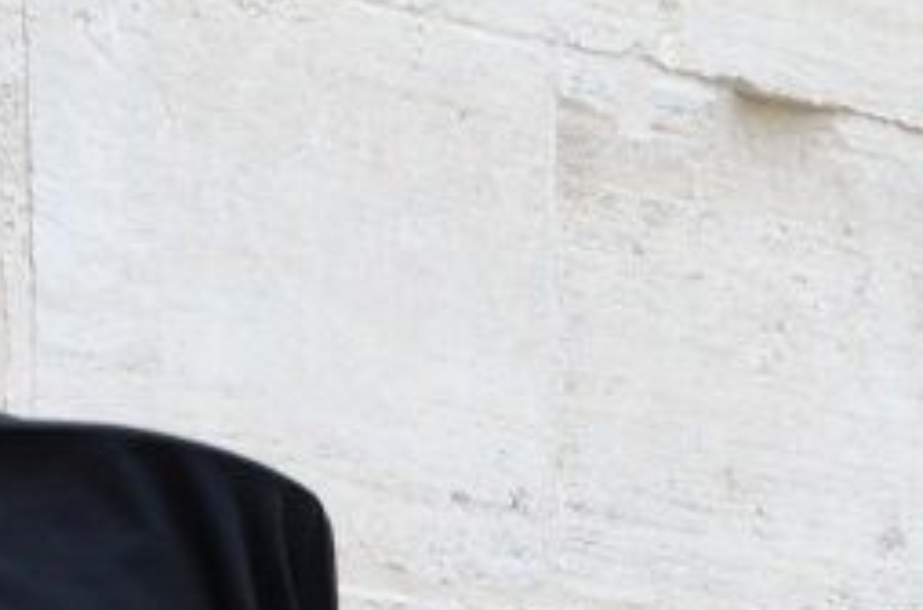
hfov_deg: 5.8
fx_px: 9079
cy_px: 1285
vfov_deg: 3.8
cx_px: 1145
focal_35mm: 355
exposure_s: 1/60
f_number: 7.1
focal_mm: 50
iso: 500
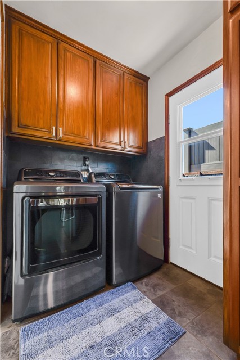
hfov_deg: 77.4
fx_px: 150
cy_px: 180
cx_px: 120
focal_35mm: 15
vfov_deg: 100.4
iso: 320
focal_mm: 15
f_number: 8
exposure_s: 1/10
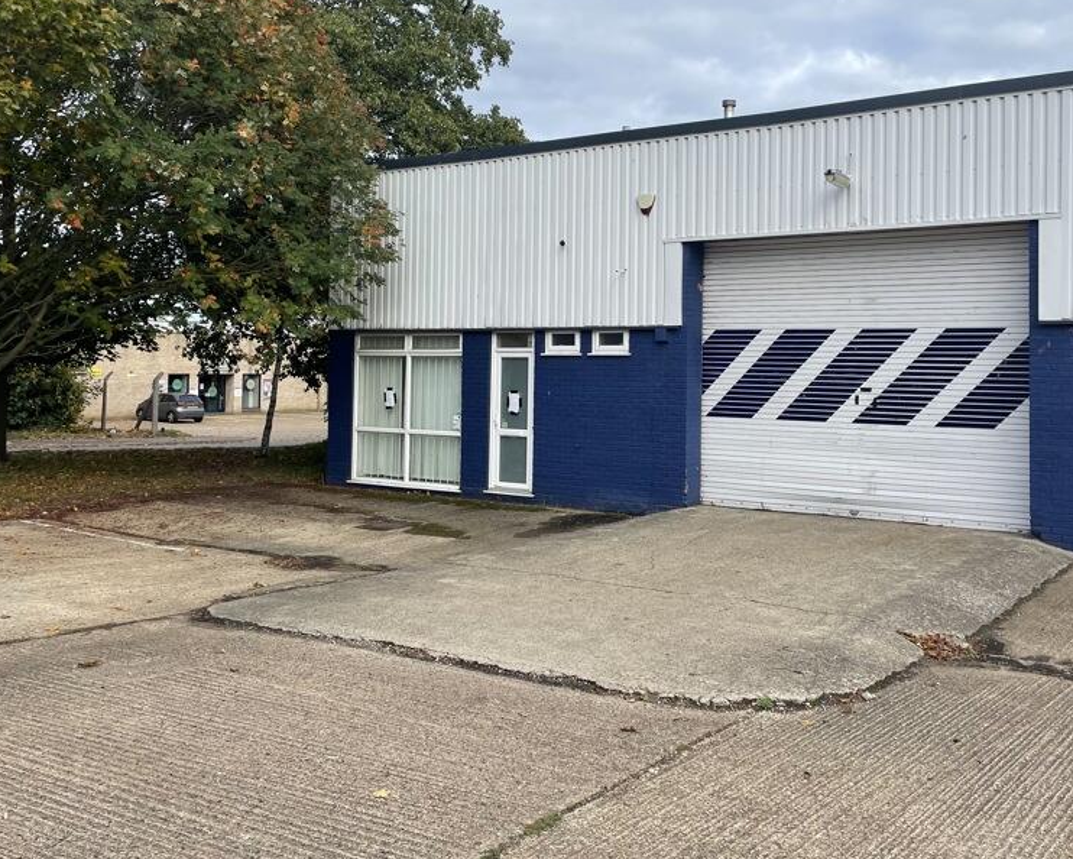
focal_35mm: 35
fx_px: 1112
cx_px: 594
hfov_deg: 51.4
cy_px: 350
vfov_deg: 42.1
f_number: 1.6
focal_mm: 4.2
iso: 32
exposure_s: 1/1595
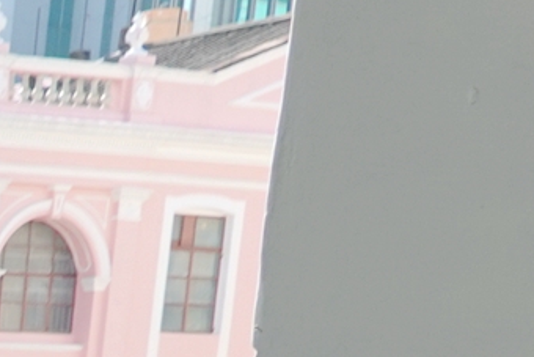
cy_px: 915
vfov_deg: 8.7
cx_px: -909
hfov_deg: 11.1
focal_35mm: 141
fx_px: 2092
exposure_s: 1/400
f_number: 4
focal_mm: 9
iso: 125
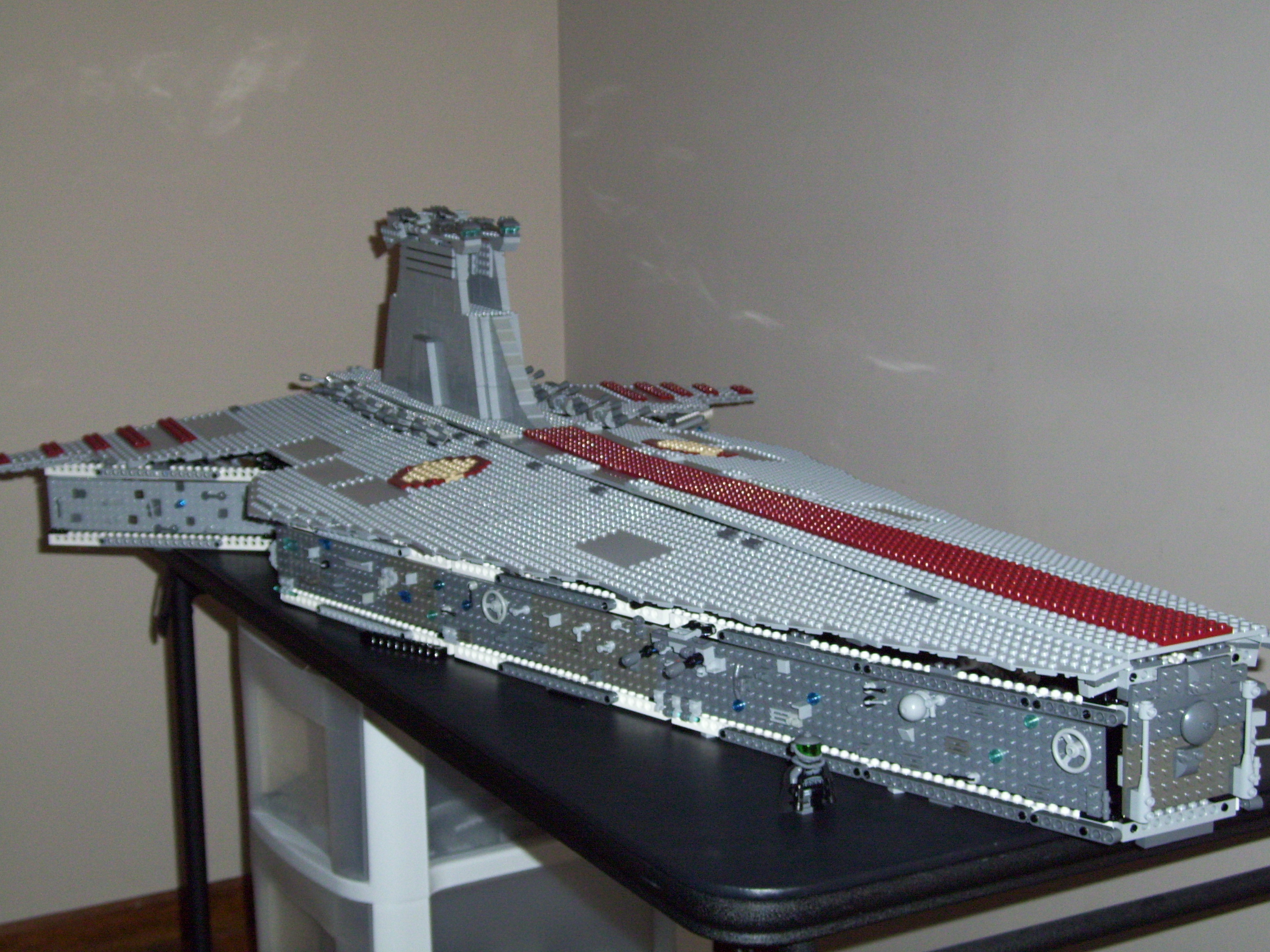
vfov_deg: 27.0
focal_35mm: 54
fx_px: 1981
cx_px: 641
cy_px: 473
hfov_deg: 35.5
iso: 200
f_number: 4
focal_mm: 8.8
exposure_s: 1/40
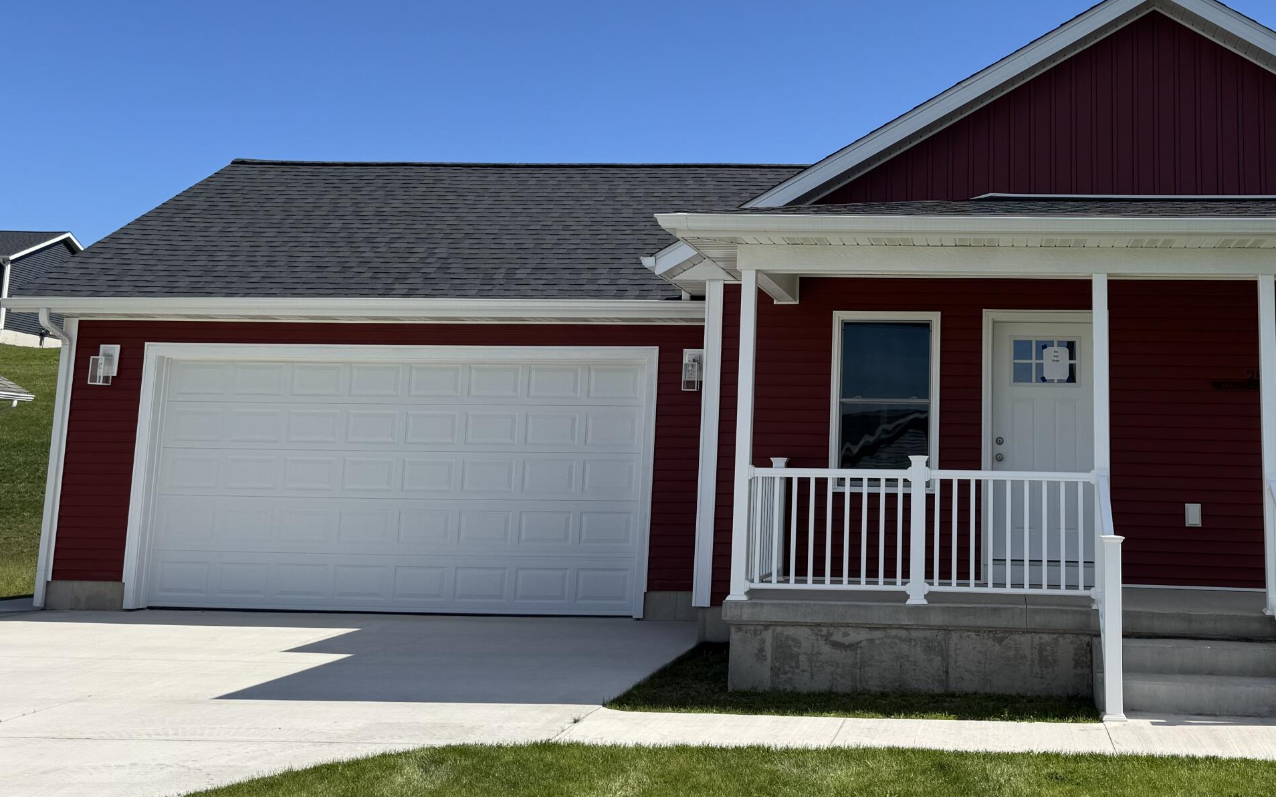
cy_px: 271
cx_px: 914
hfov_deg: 47.9
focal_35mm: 40
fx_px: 1391
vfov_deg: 31.7
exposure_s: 1/4608
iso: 80
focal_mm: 6.76
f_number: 1.78
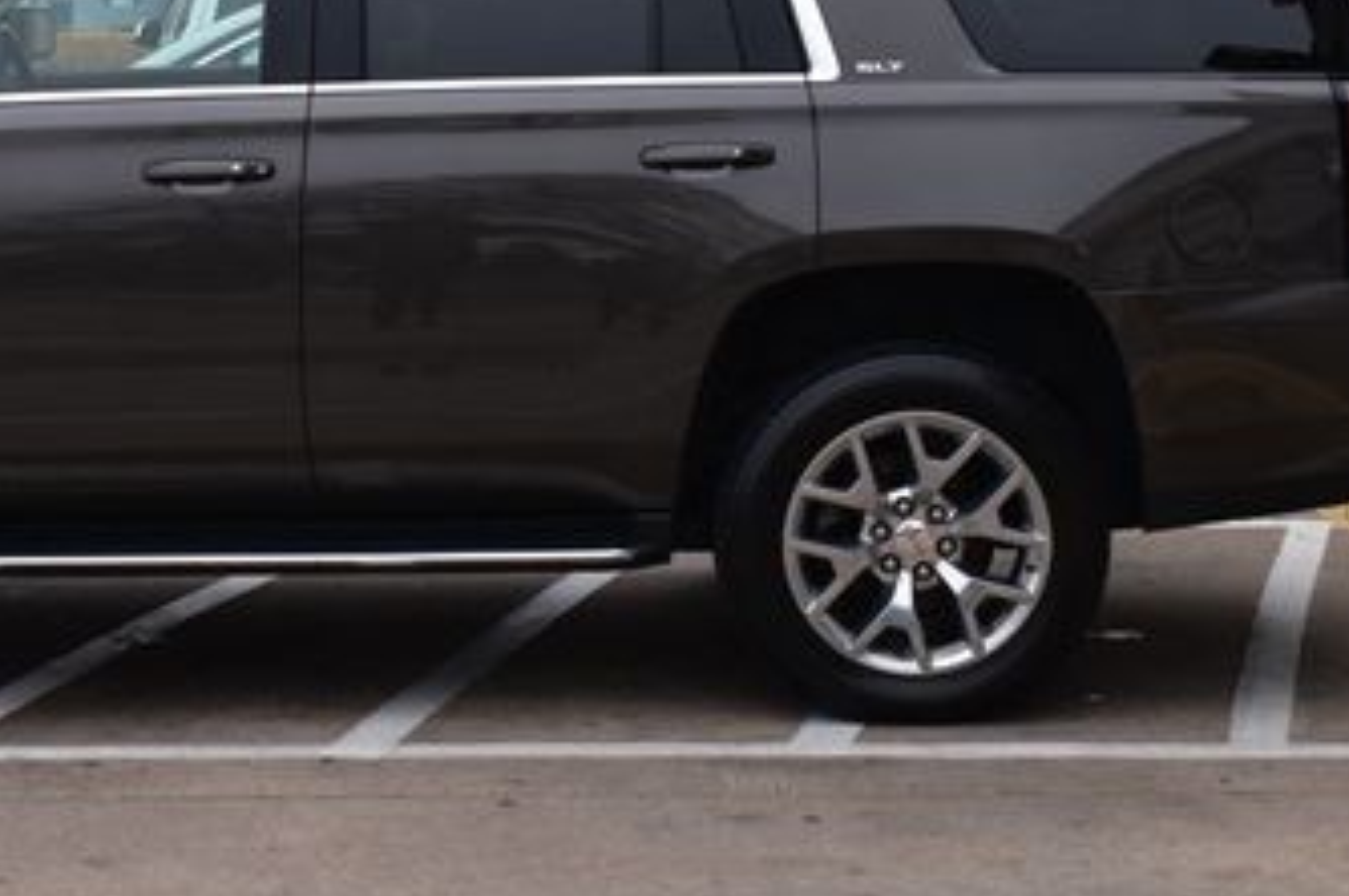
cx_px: 315
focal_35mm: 92
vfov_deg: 14.8
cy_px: 190
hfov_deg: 21.9
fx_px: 3444
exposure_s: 1/250
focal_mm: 32
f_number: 10
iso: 400
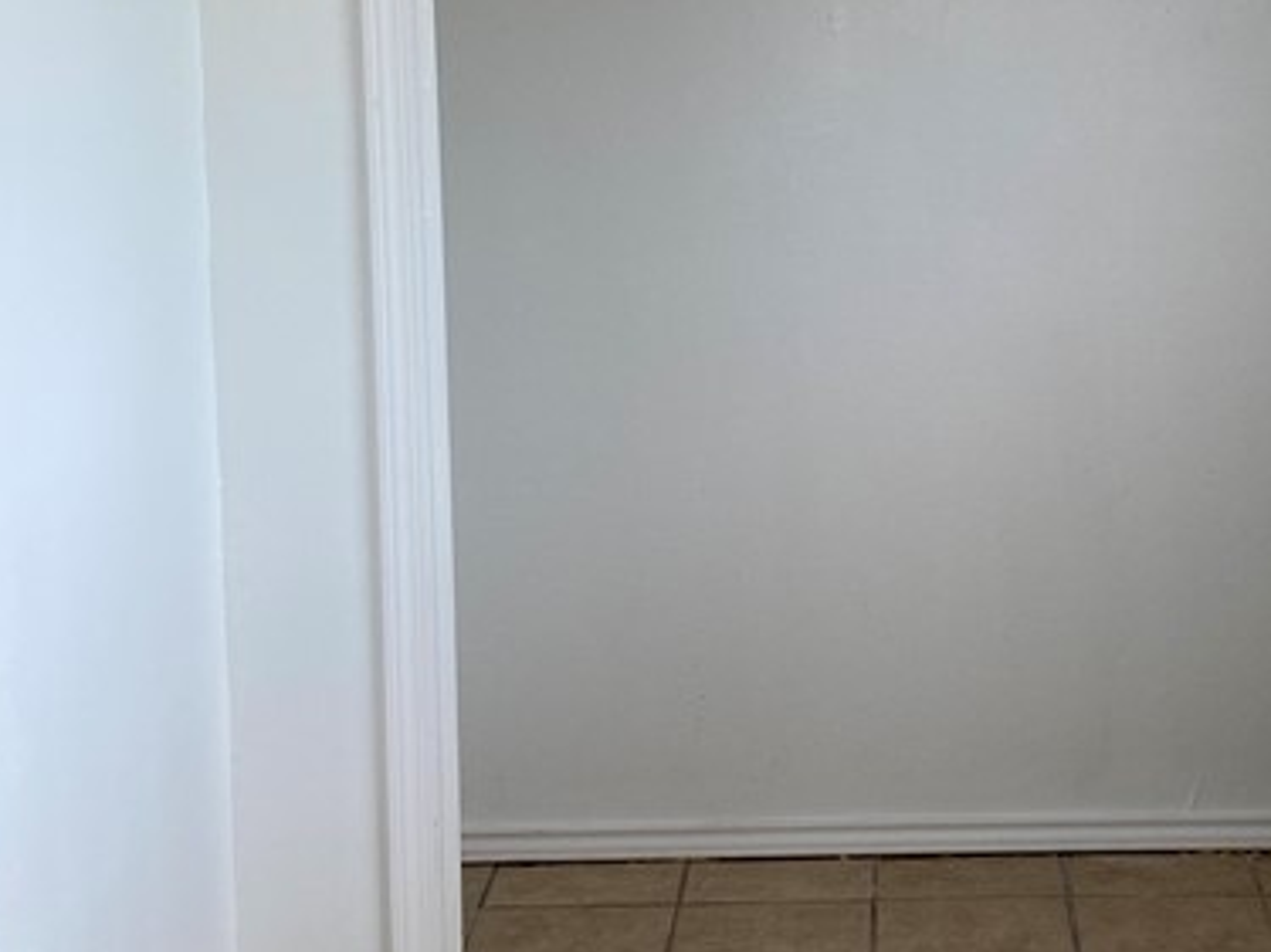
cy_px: 393
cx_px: 1057
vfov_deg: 20.7
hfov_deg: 26.8
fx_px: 2606
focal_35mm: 71
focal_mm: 4.25
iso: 32
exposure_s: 1/141
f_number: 1.8
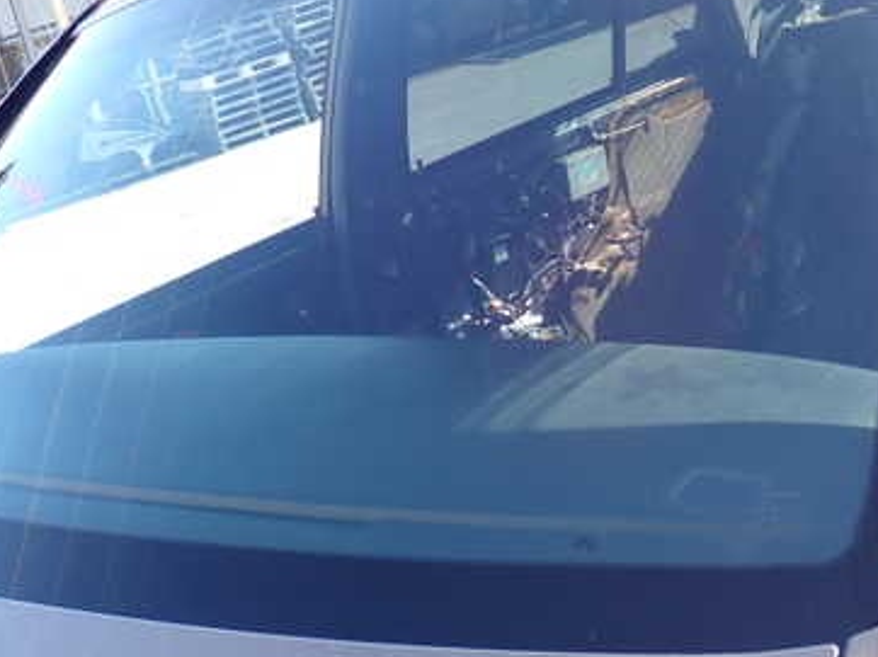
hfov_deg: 30.7
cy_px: 235
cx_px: 364
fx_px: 1597
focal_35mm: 63
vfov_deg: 23.2
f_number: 3.5
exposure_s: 1/80
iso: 100
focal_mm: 6.83
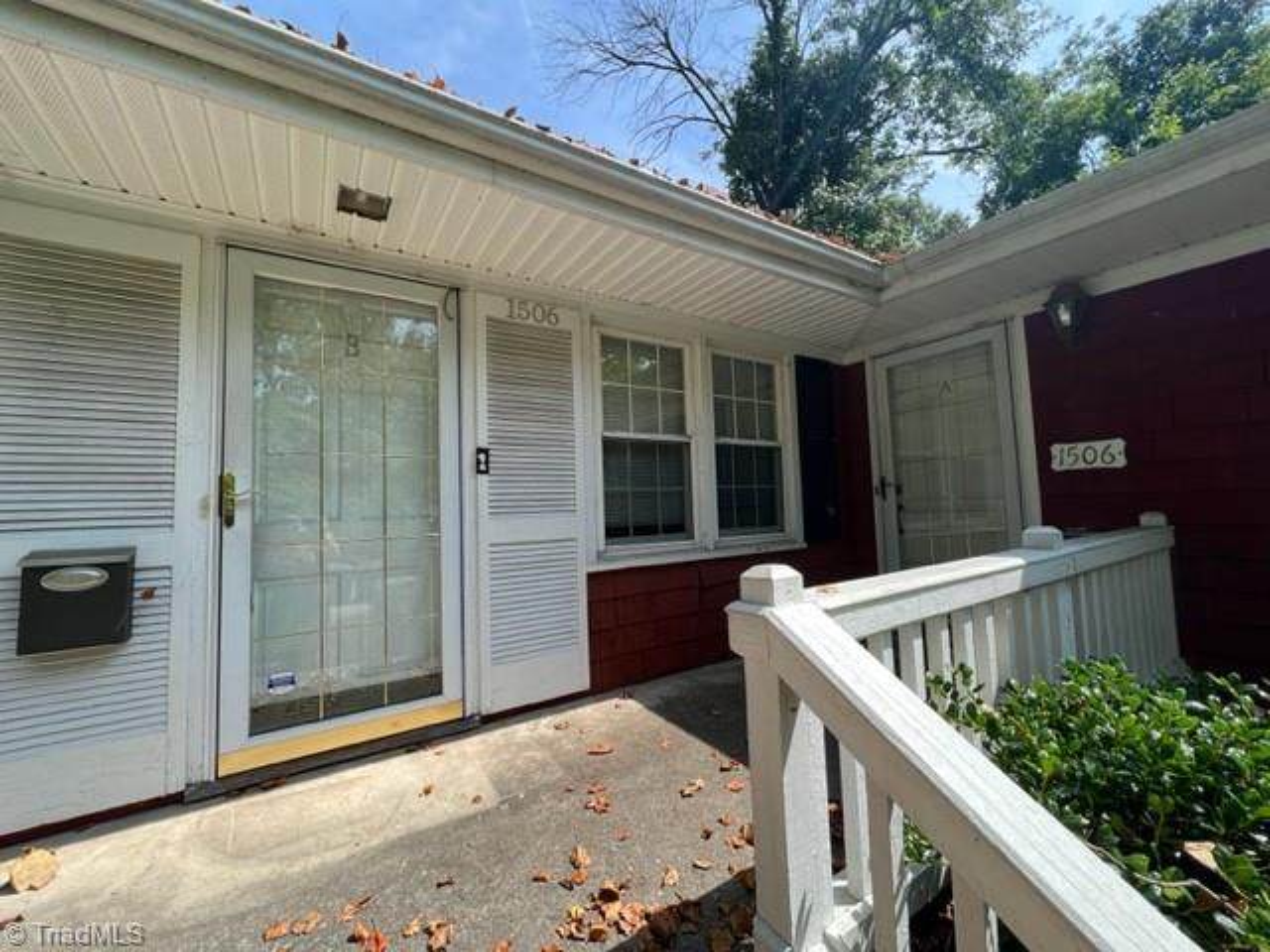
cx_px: 635
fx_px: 477
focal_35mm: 13
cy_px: 476
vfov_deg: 89.9
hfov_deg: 106.2
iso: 32
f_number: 1.8
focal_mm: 1.57
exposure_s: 1/518
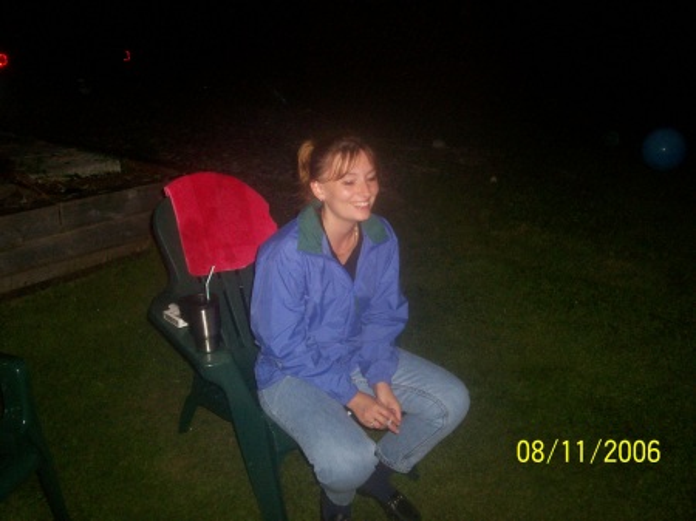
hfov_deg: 51.4
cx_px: 348
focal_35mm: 36
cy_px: 260
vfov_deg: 39.6
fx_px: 723
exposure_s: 1/64
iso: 140
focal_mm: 5.9
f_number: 4.5
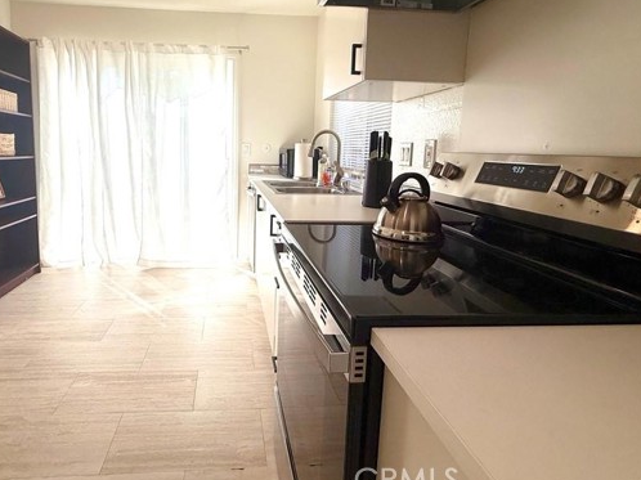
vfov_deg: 70.7
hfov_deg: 86.7
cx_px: 256
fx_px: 333
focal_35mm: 18
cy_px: 189
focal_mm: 2.22
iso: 50
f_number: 2.2
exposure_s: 1/510
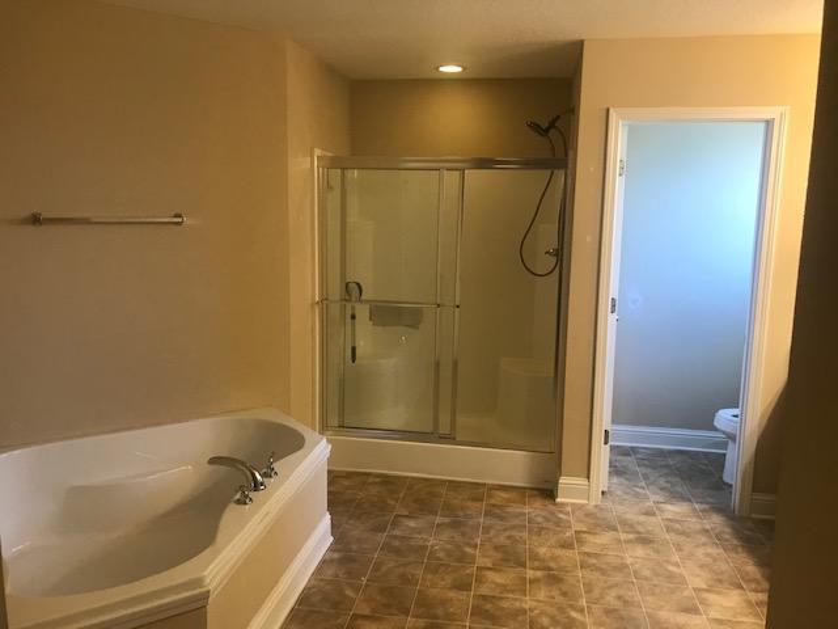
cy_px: 314
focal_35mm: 28
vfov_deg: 49.7
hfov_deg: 63.4
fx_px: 678
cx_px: 419
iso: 40
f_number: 1.8
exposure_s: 1/24
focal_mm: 3.99
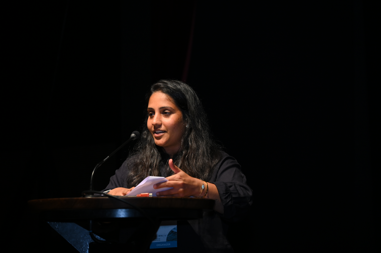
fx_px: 1269
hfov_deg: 17.1
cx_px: 190
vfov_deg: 11.4
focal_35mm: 120
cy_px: 126
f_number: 4
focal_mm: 120
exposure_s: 1/200
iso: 500
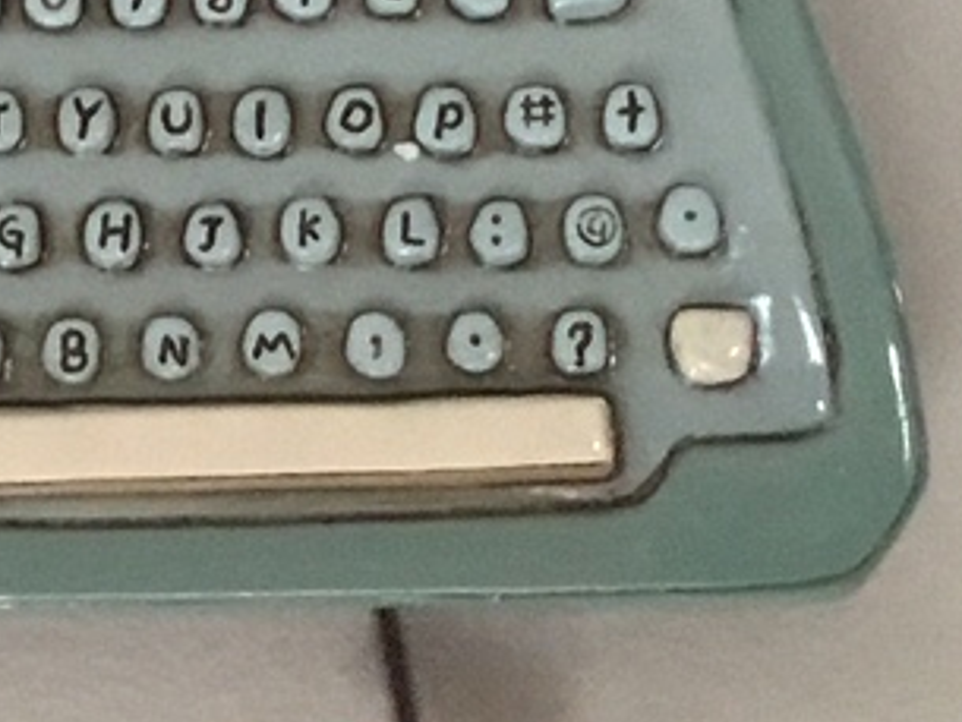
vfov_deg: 8.9
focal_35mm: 166
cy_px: -44
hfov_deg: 11.7
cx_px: -101
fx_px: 4615
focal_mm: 3.3
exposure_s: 1/30
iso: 125
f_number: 2.4
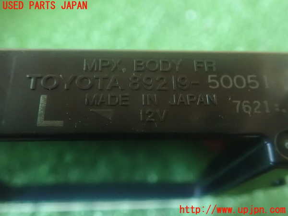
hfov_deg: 60.0
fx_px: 250
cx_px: 144
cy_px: 108
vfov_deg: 46.8
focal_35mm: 30
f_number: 2.3
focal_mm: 5.5
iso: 1600
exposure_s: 1/13
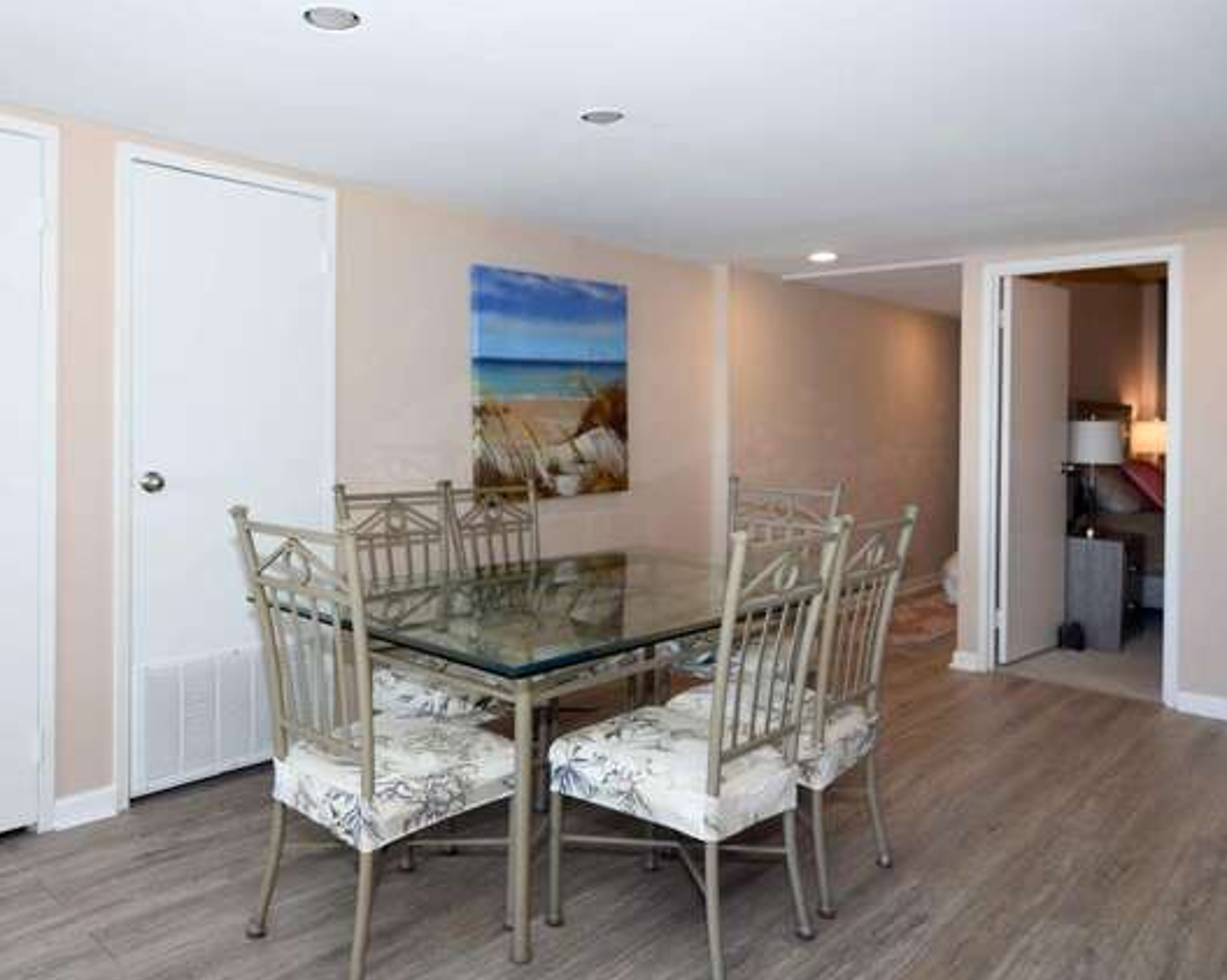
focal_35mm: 26
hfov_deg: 65.7
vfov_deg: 54.8
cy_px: 440
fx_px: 944
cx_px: 522
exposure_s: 1/125
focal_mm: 19
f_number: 3.5
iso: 200
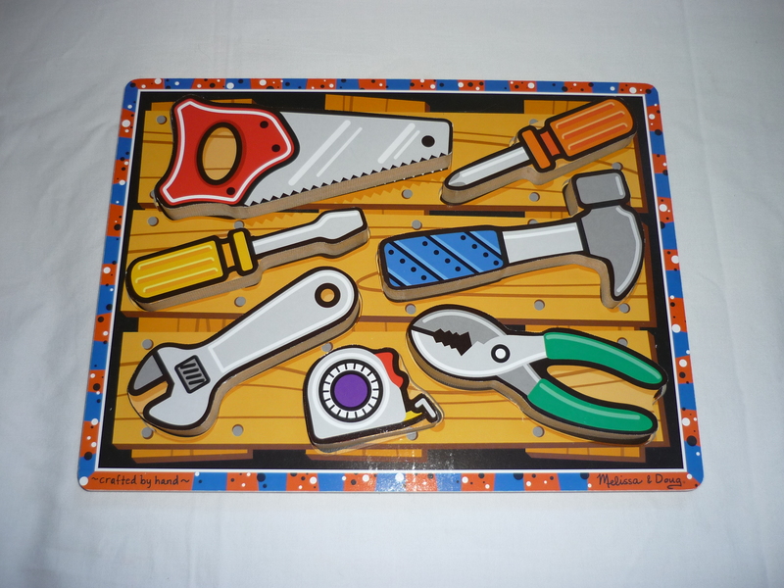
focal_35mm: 33
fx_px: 747
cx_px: 392
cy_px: 294
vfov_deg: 42.9
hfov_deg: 55.4
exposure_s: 1/30
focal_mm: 5.5
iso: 100
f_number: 2.8
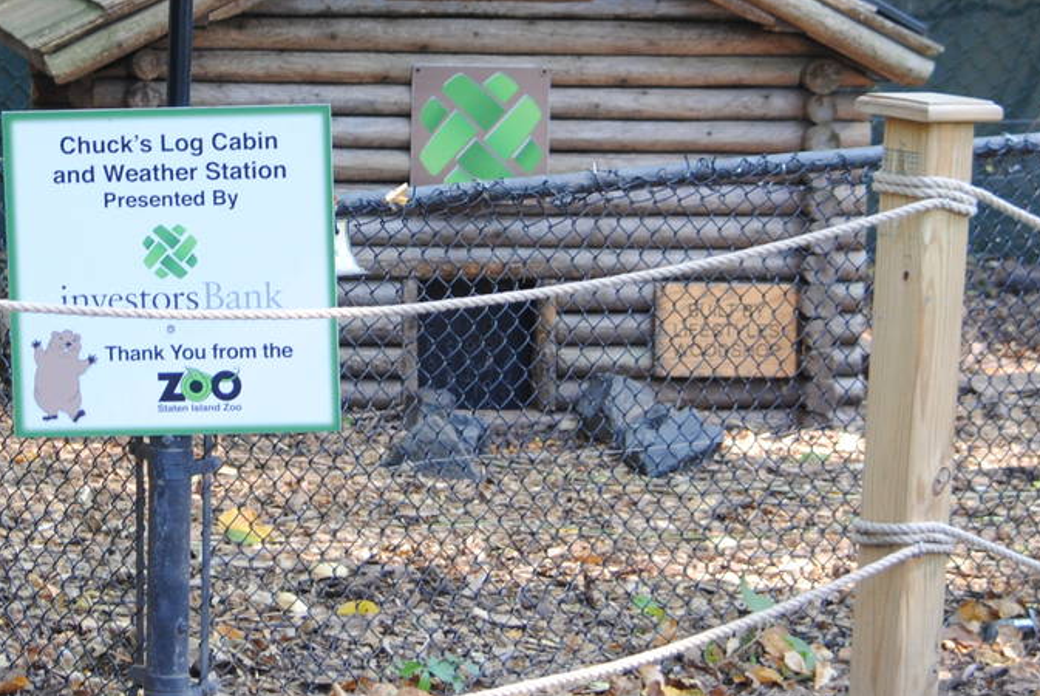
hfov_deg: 10.5
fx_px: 5672
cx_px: 331
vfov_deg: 7.0
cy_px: 194
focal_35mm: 196
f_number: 4.5
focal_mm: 55
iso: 250
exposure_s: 1/30
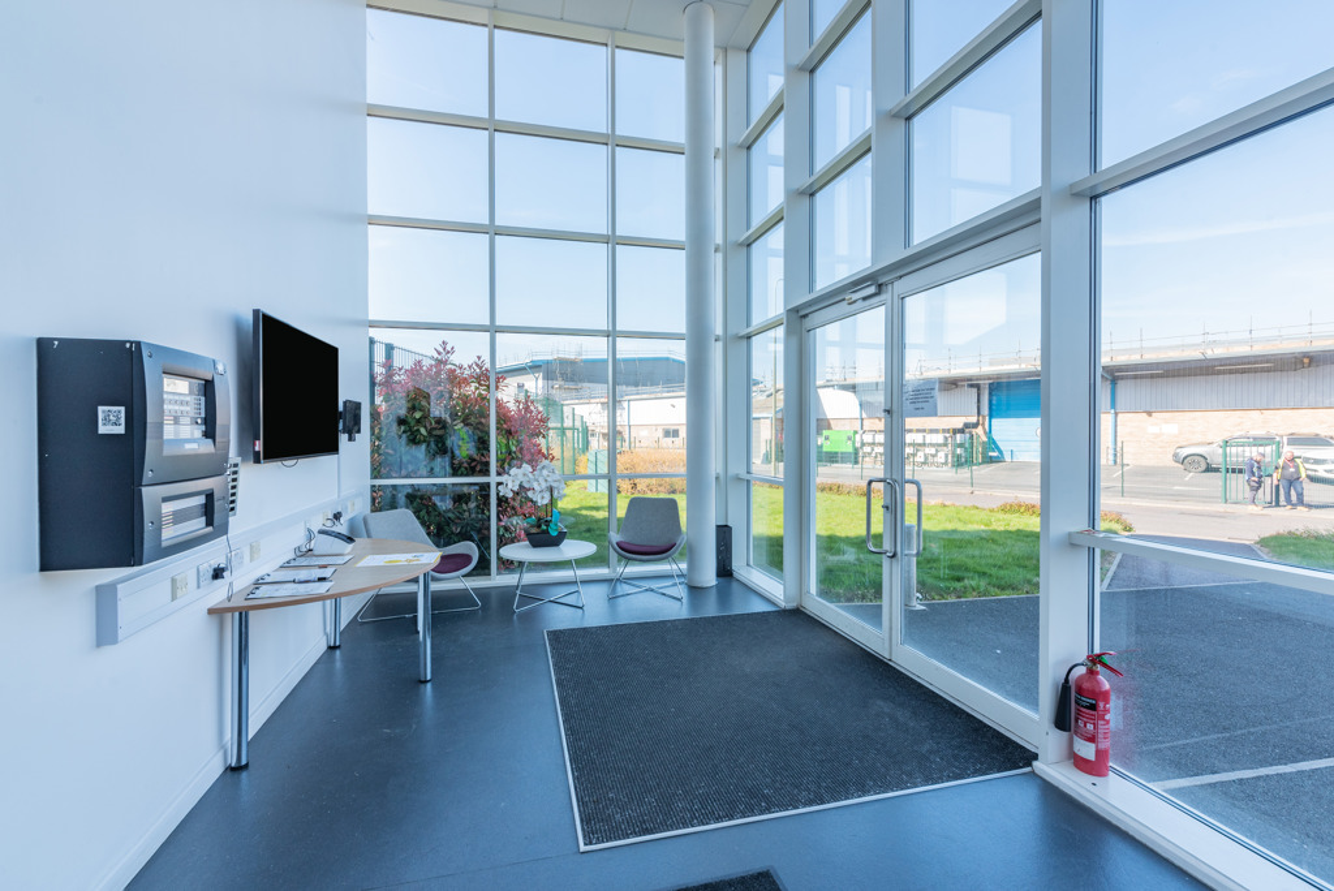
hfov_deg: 100.4
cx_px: 667
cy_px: 446
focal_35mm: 15
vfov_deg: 77.4
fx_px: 556
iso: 200
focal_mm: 15
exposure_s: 1/60
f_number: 10
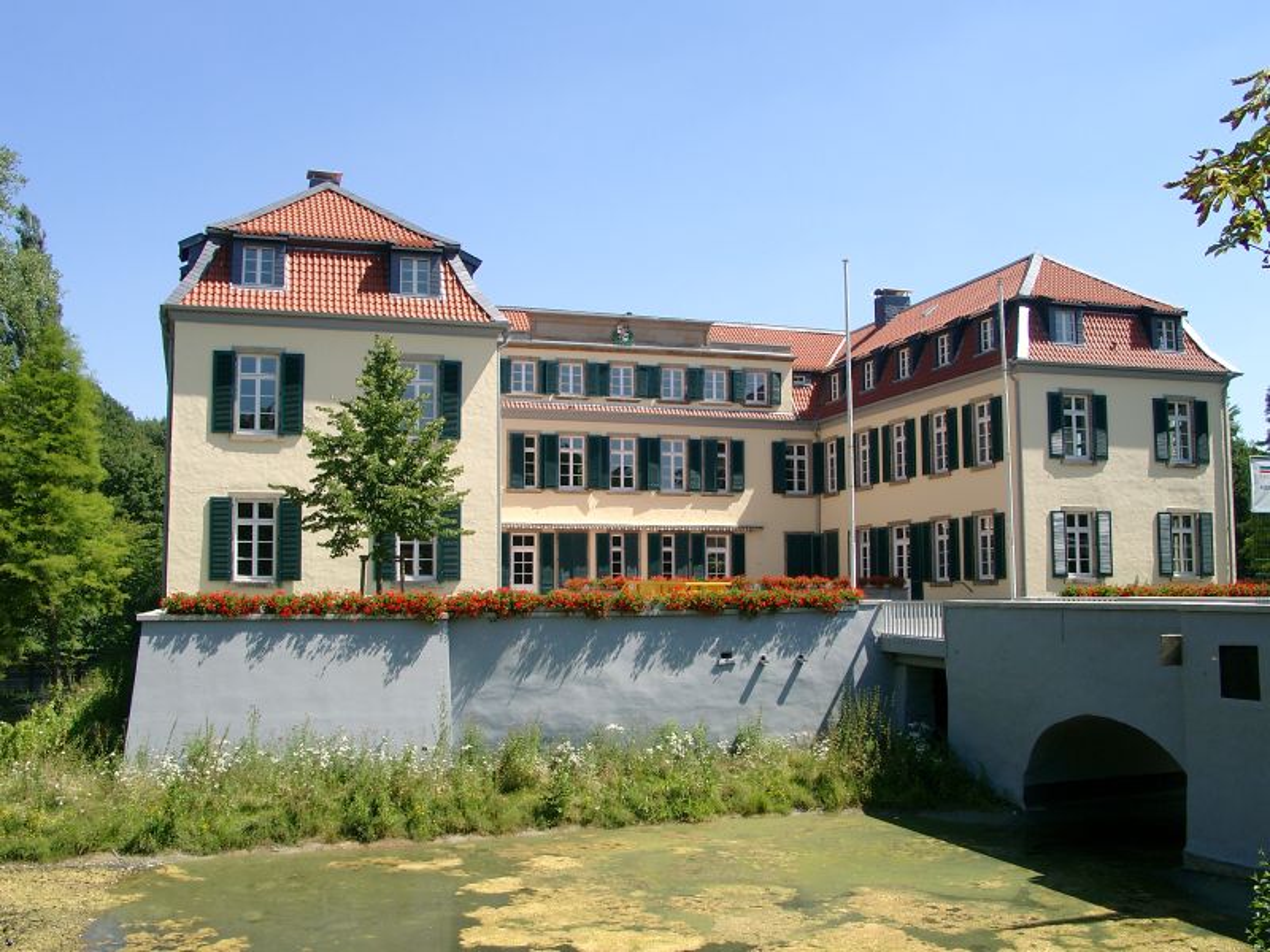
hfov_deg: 54.0
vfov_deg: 41.8
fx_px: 1247
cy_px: 476
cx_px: 635
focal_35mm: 34
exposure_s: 1/496
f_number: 4
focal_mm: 7.16
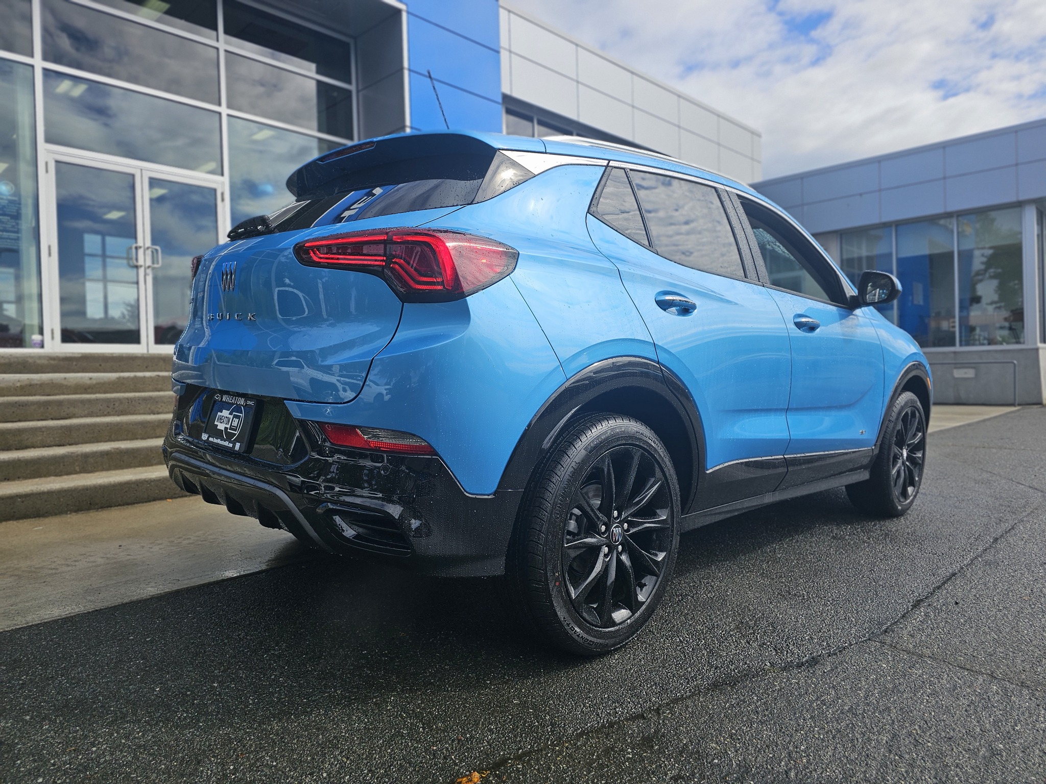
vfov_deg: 58.9
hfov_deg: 73.9
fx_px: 695
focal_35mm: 23
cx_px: 523
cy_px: 392
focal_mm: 6.3
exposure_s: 1/861
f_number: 1.7
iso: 10
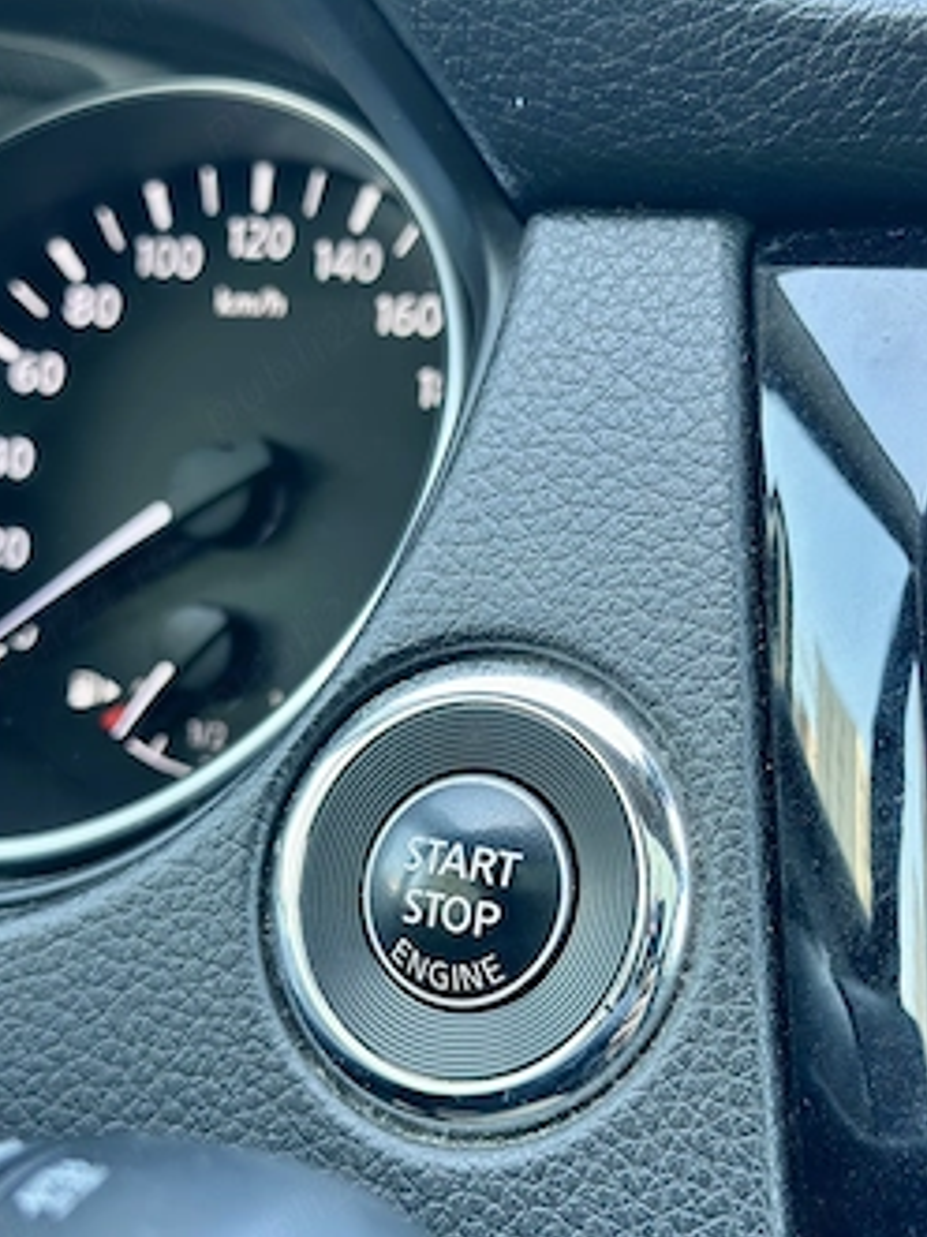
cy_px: 691
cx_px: 452
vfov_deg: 33.2
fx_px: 2072
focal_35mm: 58
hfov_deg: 25.2
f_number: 1.78
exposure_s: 1/83
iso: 100
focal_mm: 6.86
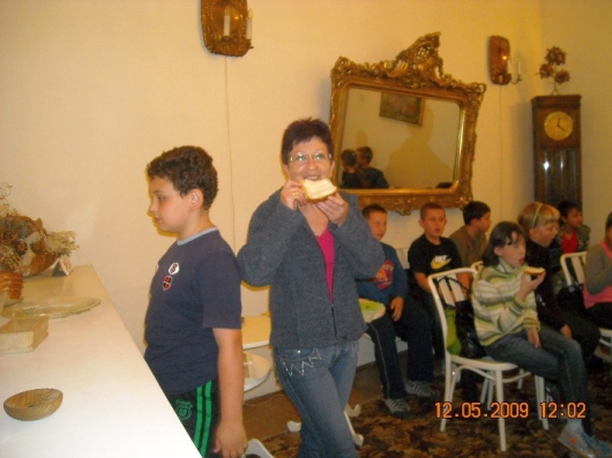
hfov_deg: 52.6
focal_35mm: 35
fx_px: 619
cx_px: 306
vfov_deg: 40.7
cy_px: 229
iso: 400
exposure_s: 1/60
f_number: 2.8
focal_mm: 5.7
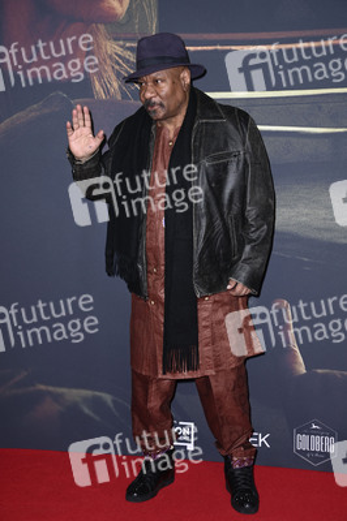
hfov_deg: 21.9
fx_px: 898
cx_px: 174
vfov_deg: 32.4
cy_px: 260
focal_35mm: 62
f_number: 5.6
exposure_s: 1/200
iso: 640
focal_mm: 62
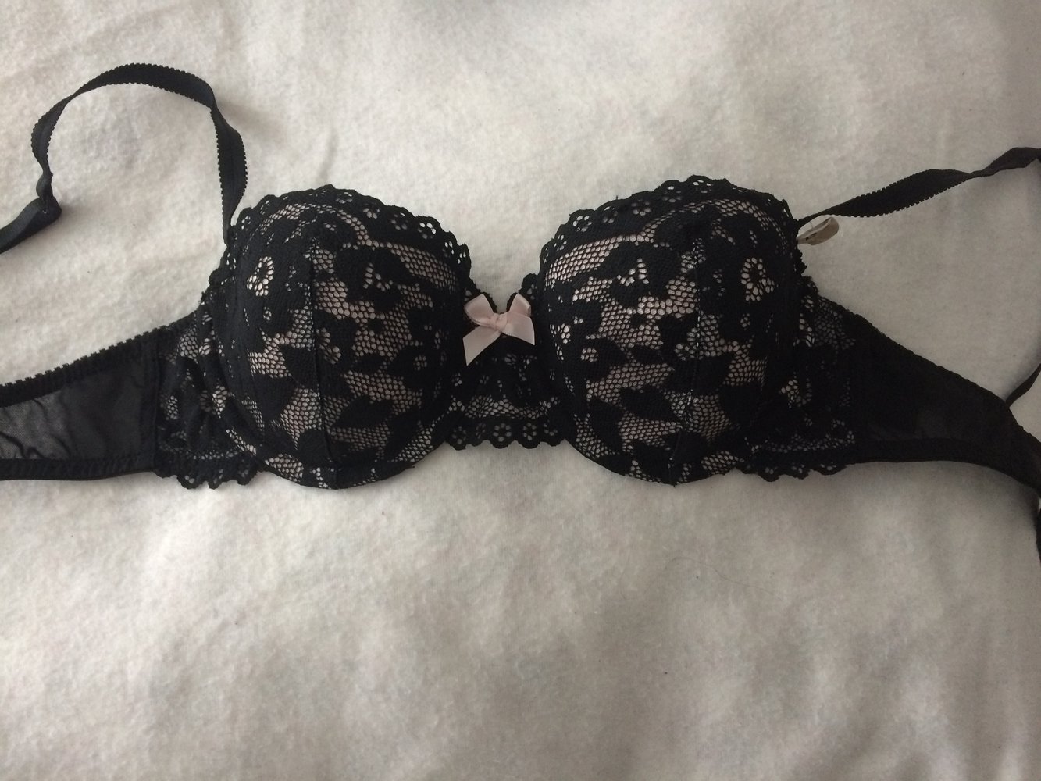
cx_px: 520
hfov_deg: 61.7
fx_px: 872
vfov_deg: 48.2
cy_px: 390
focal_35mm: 29
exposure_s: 1/33
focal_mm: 4.15
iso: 160
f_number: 2.2
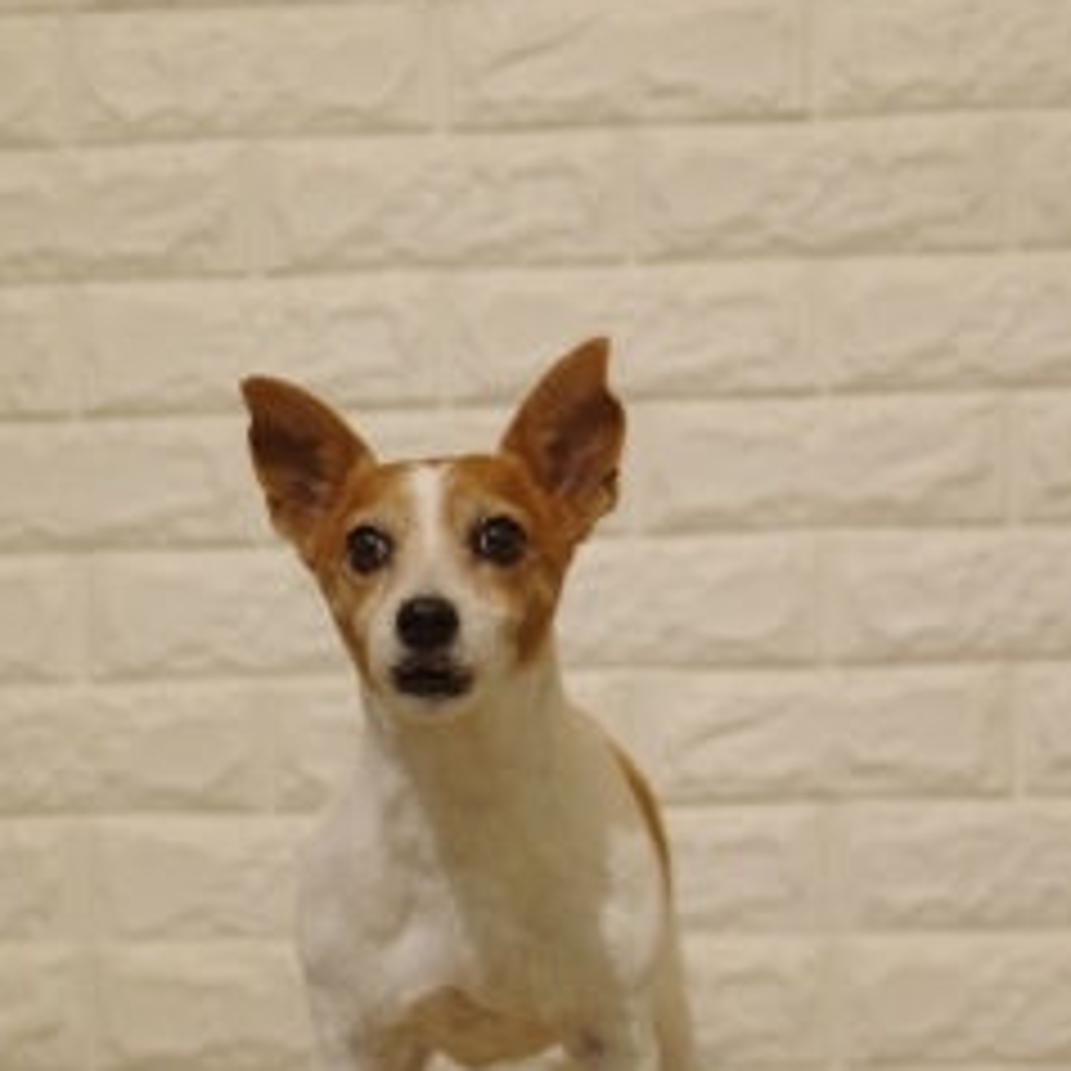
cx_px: 477
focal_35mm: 117
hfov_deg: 14.9
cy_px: 770
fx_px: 4095
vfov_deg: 14.9
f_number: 4
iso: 500
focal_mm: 55
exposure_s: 1/200
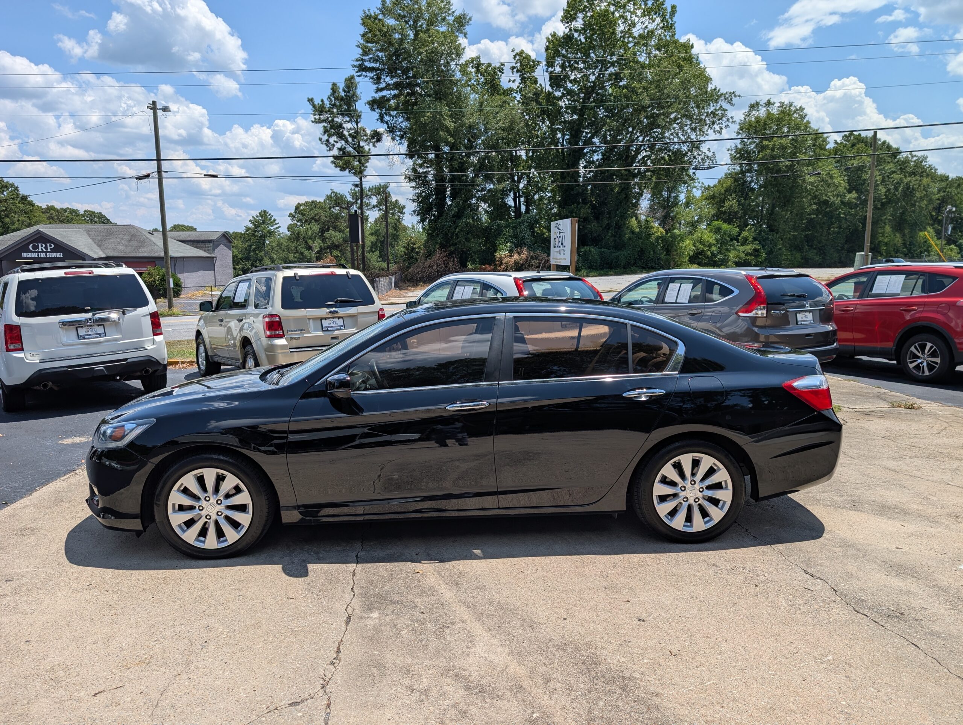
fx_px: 669
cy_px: 362
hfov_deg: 71.5
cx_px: 482
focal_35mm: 24
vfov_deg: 56.9
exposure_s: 1/1271
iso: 19
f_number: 1.68
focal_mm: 6.9
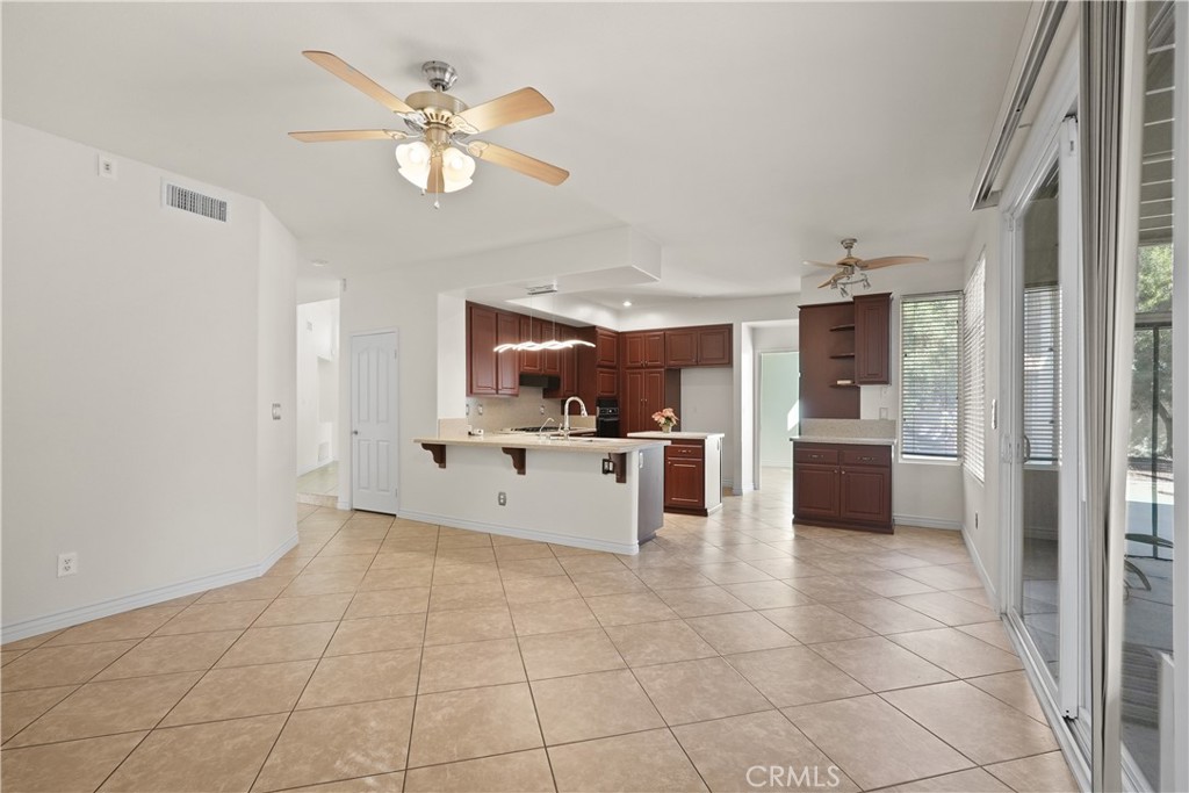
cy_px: 396
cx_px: 594
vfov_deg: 73.8
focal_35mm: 16
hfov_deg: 96.7
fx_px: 528
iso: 800
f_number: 4
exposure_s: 1/15
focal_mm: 16
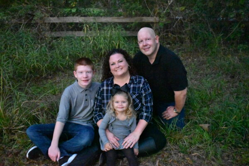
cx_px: 124
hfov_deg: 57.2
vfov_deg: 40.0
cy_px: 83
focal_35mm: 33
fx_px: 228
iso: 25600
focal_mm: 22
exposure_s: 1/4000
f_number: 3.8
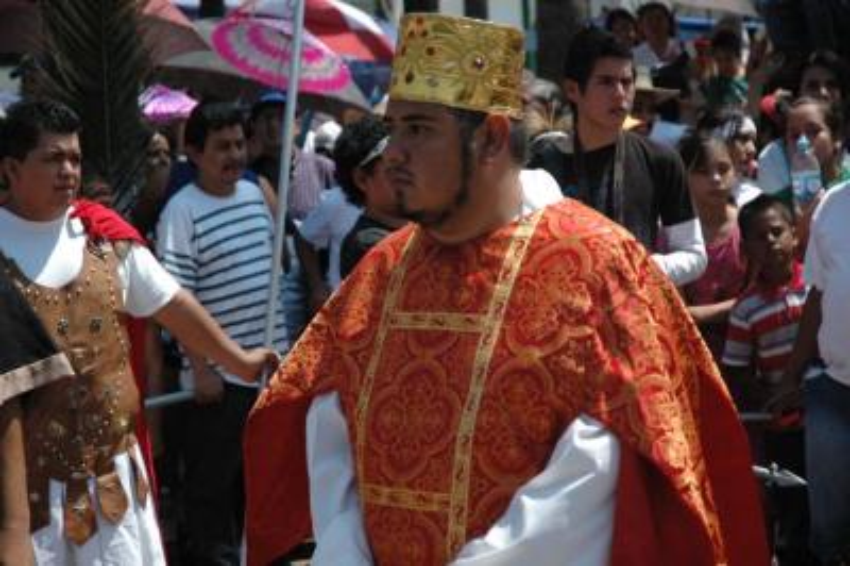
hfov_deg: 19.5
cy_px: 283
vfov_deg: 13.0
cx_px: 425
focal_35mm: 105
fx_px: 2477
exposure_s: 1/8000
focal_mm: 70
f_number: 4.5
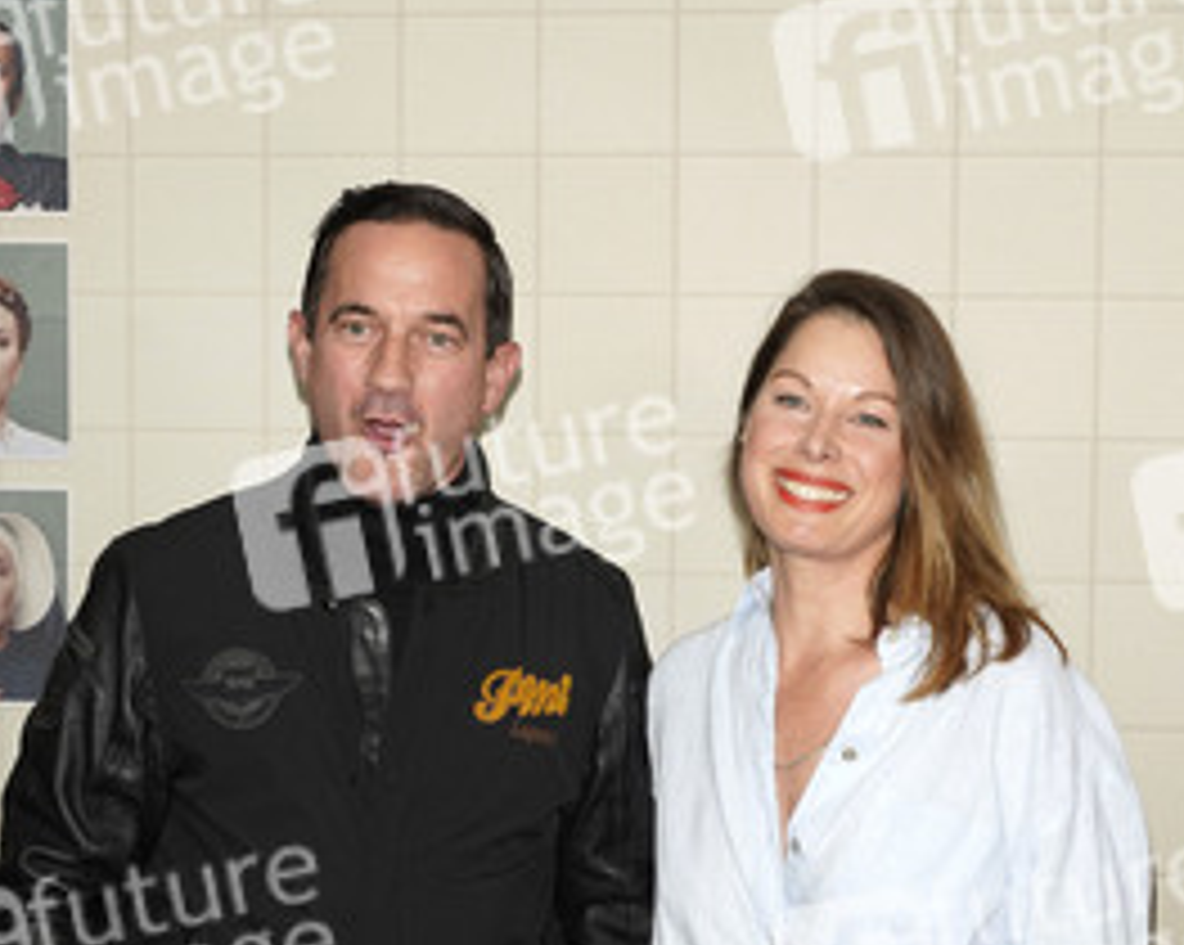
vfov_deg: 19.0
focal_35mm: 80
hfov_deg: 23.9
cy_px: 729
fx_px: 2801
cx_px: 594
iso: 320
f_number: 5.6
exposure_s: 1/160
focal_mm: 56
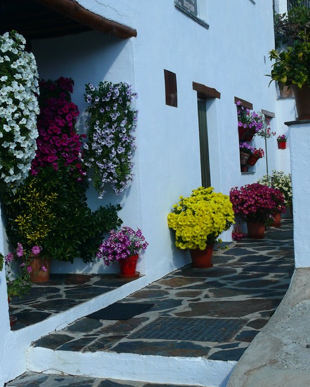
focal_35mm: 52
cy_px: 213
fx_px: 597
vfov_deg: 36.0
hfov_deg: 29.1
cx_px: 139
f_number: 4.5
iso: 100
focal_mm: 9.3
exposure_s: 1/200
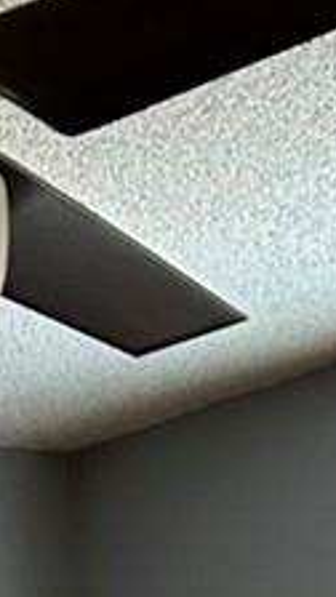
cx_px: -261
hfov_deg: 5.9
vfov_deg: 10.0
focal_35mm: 202
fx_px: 3199
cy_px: 1162
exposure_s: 1/40
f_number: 1.5
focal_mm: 5.7
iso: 500
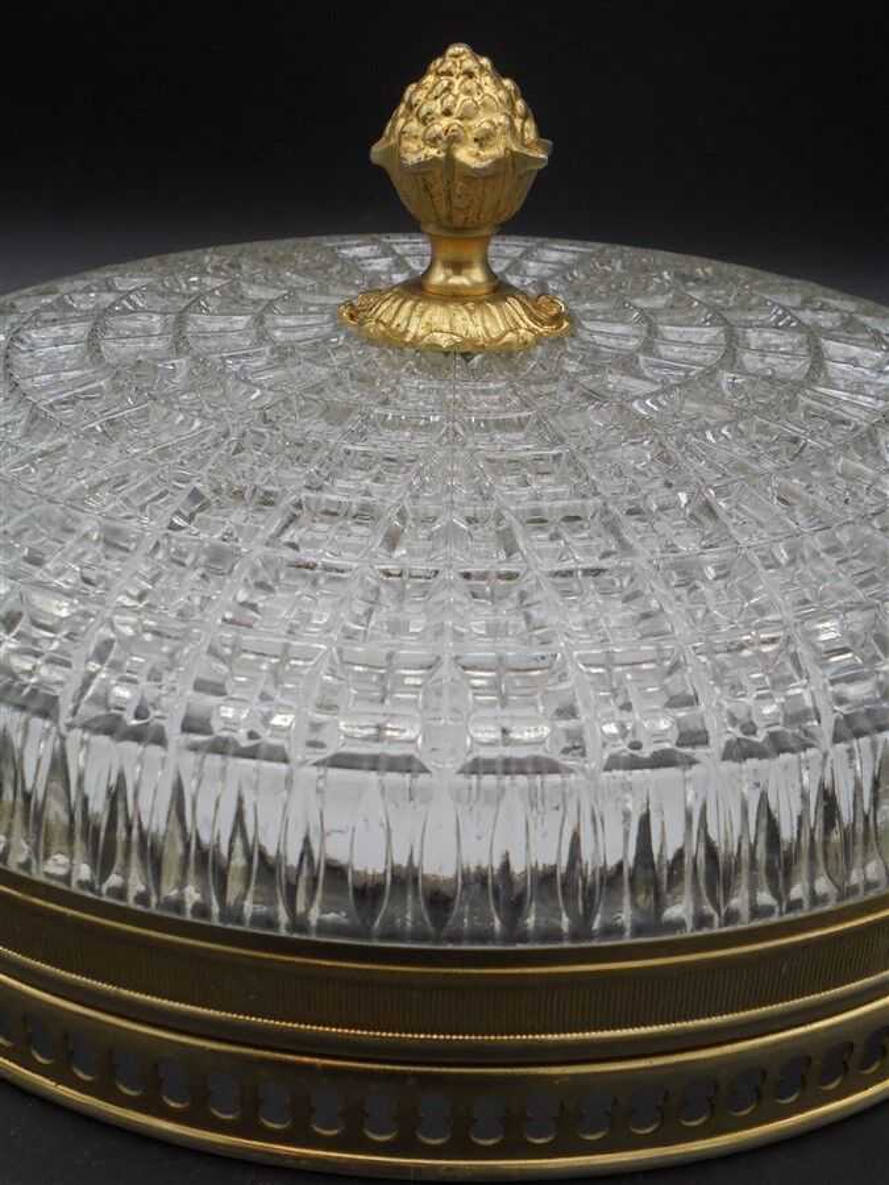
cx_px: 444
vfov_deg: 49.0
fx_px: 1301
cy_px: 592
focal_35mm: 38
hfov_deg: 37.7
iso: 100
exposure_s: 1/160
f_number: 4.2
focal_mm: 6.9
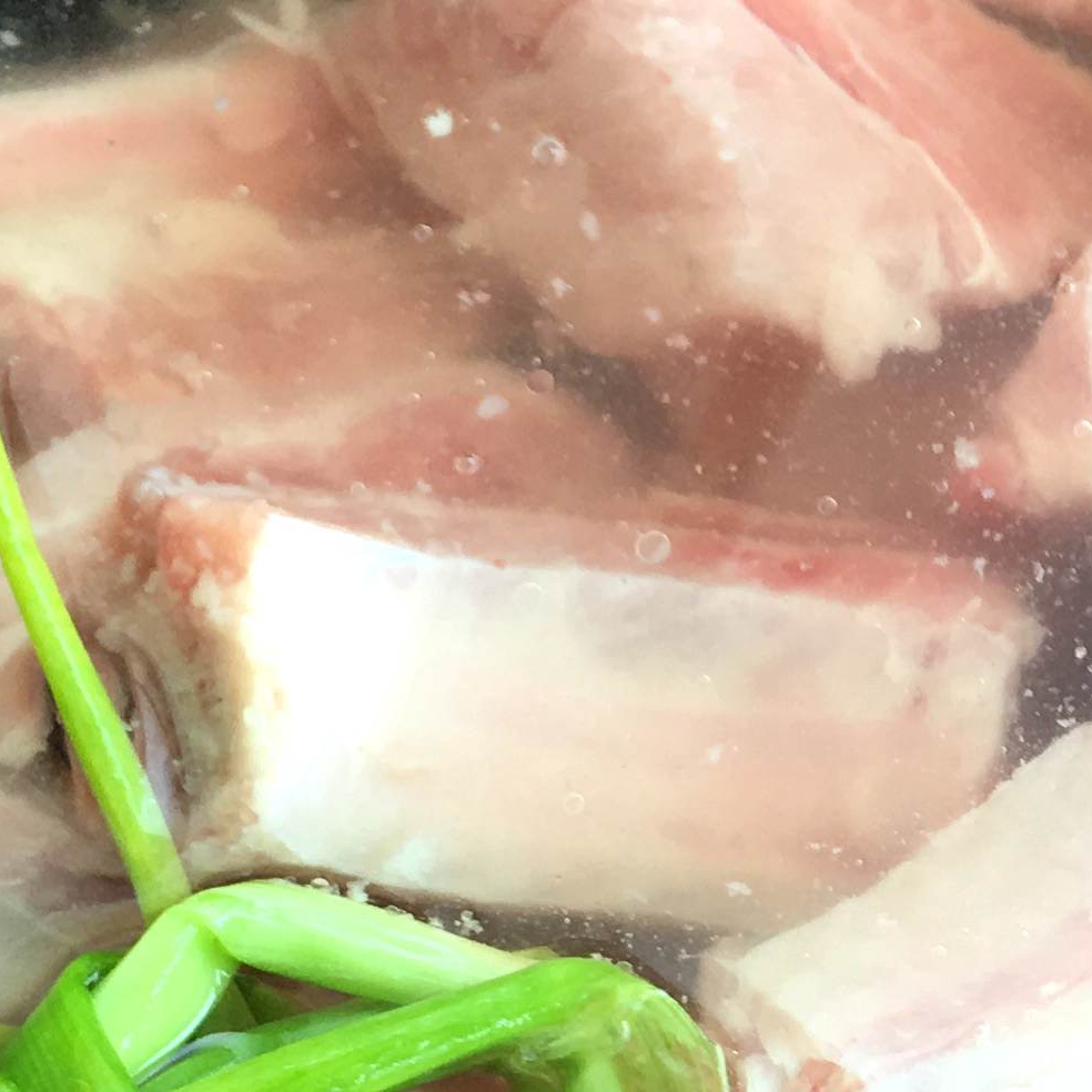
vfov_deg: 16.5
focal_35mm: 105
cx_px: 1383
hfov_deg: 15.8
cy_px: 808
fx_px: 3747
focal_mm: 4.15
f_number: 2.2
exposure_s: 1/50
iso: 25
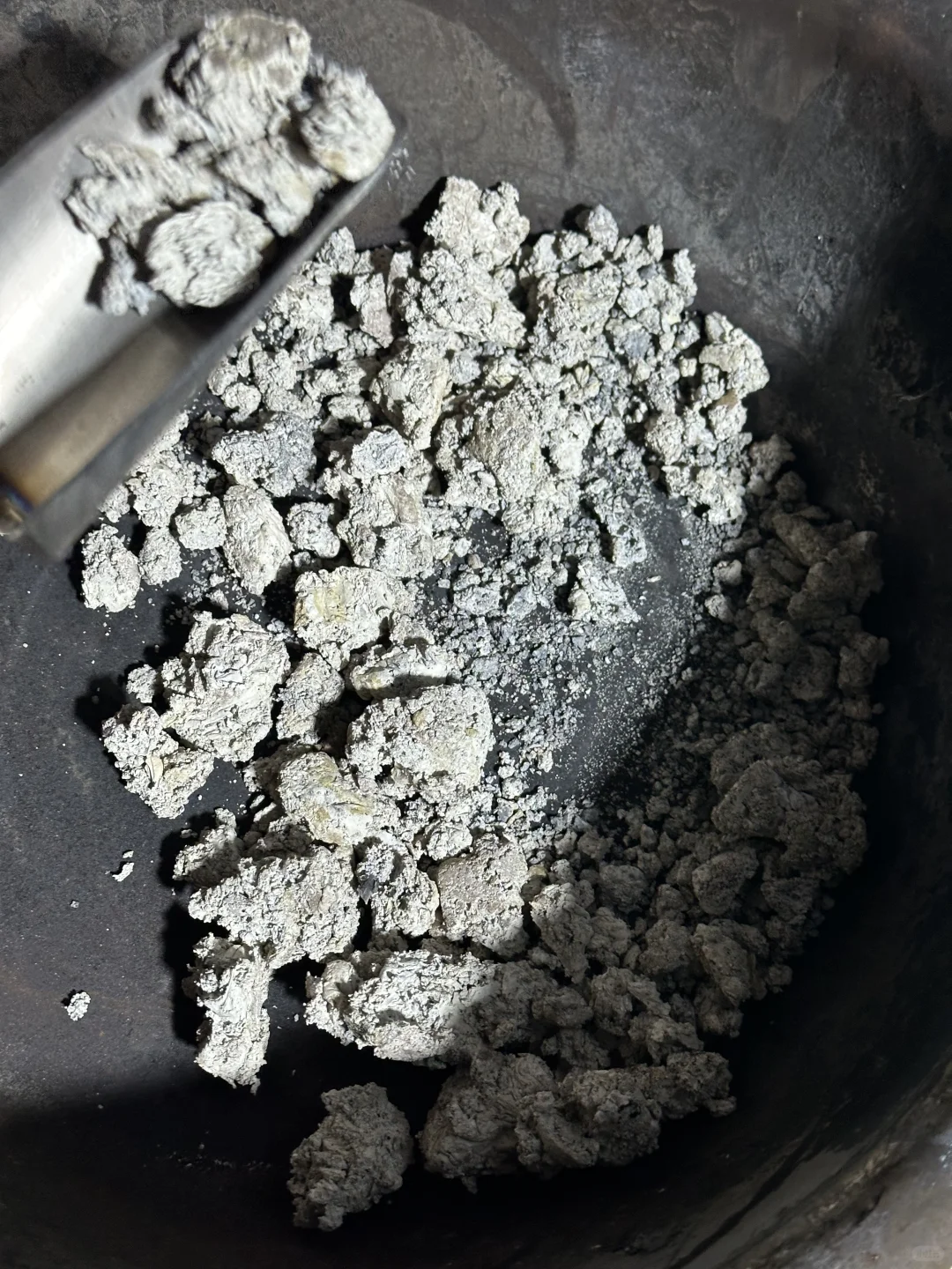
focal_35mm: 48
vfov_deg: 39.7
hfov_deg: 30.3
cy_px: 634
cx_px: 476
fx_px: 1760
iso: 160
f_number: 1.78
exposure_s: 1/50
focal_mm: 6.86
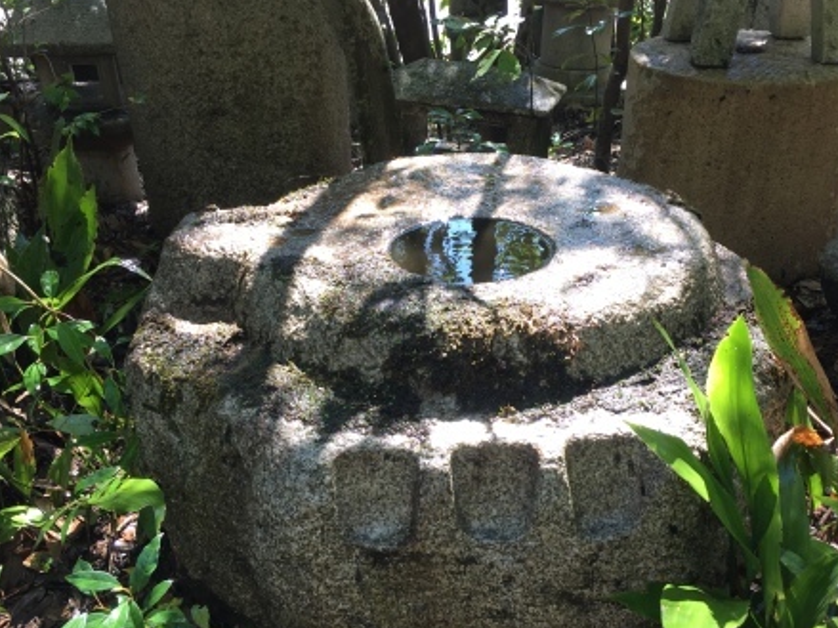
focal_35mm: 35
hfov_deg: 52.5
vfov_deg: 40.6
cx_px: 475
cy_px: 356
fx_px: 847
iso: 32
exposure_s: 1/122
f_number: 2.2
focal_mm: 4.15
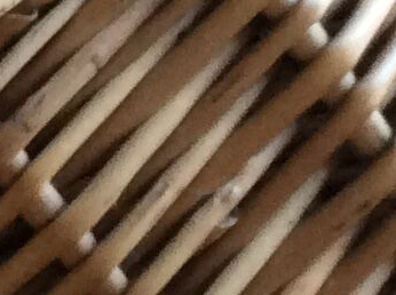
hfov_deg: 7.9
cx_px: -429
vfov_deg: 6.1
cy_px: -27
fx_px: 2740
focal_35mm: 240
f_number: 2.4
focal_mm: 3.3
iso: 125
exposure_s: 1/25
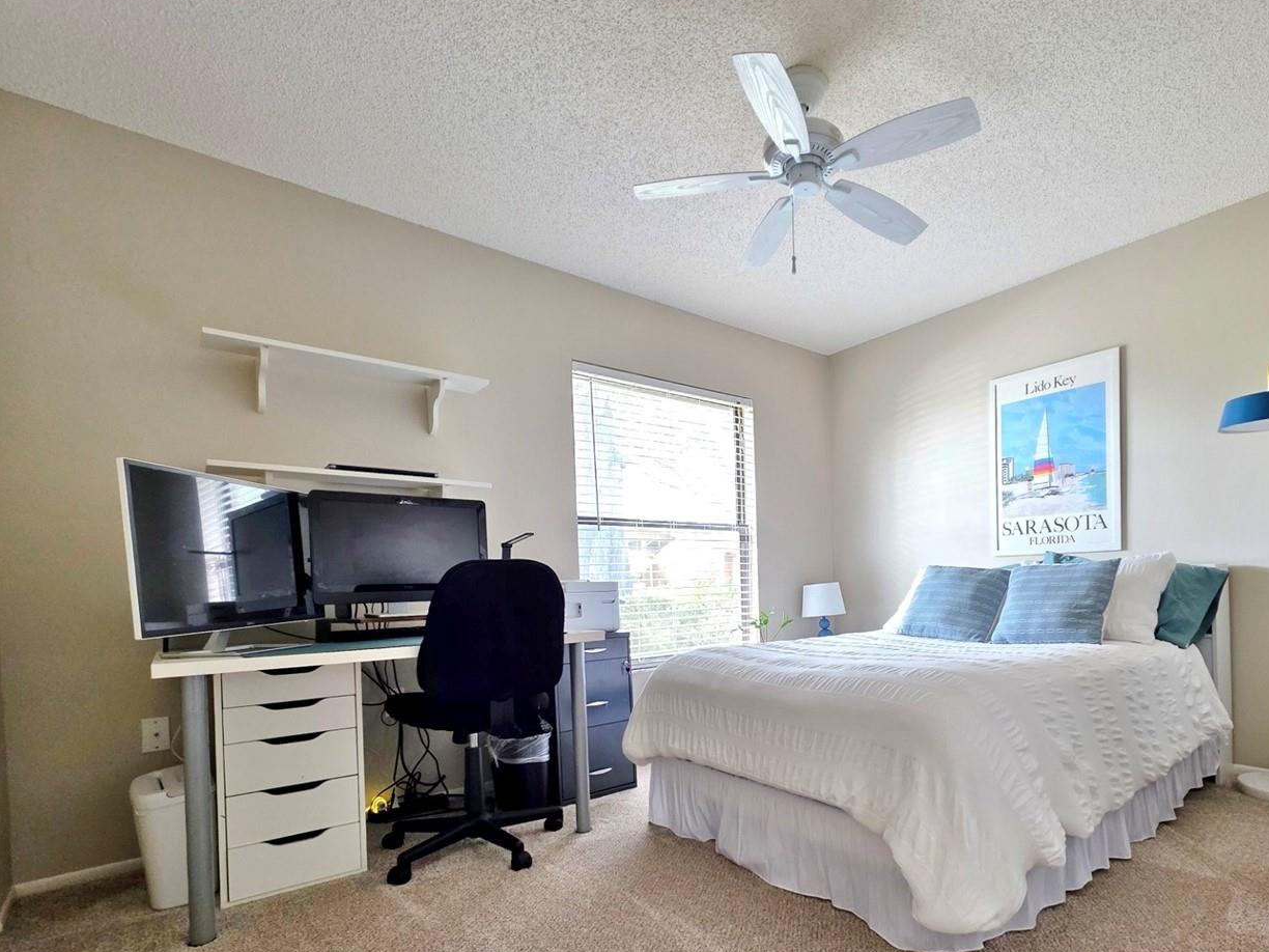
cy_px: 607
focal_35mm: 17
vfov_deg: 73.2
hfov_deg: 89.9
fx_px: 623
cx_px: 761
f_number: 1.9
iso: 250
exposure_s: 1/60
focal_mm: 2.2
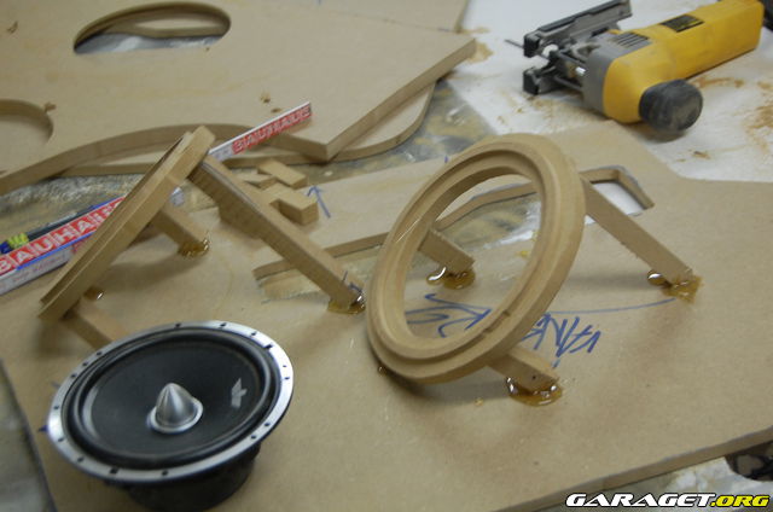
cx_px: 386
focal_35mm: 57
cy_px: 256
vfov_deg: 23.7
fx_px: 1221
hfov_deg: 35.1
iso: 800
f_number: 4.8
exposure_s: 1/15
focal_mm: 38
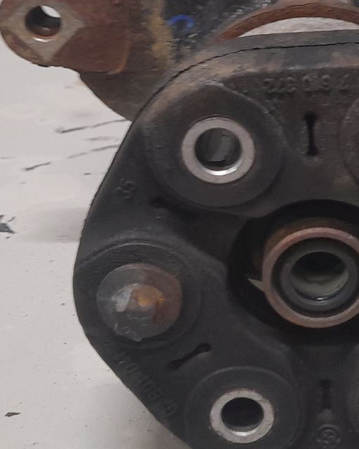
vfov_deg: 23.8
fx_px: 1050
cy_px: 97
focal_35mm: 79
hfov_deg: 19.0
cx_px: 338
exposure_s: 1/60
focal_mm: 4.6
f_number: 2
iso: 200
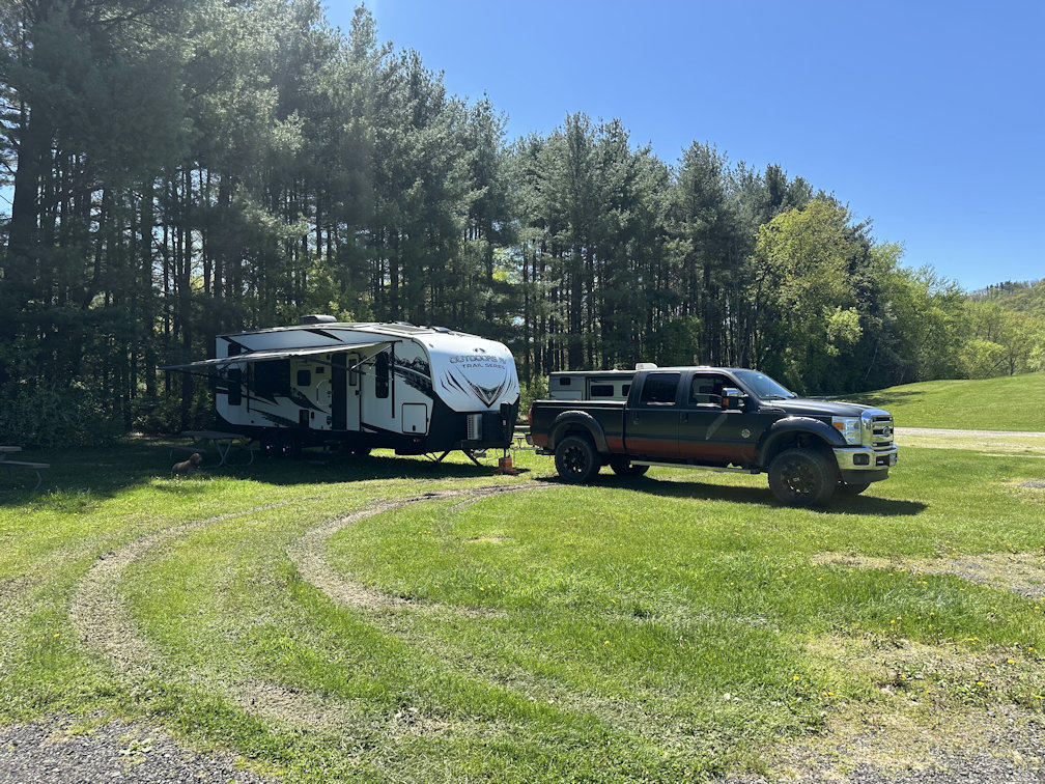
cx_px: 522
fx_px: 725
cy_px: 392
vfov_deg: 56.8
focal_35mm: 24
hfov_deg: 71.6
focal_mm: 6.86
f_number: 1.78
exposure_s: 1/2353
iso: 80
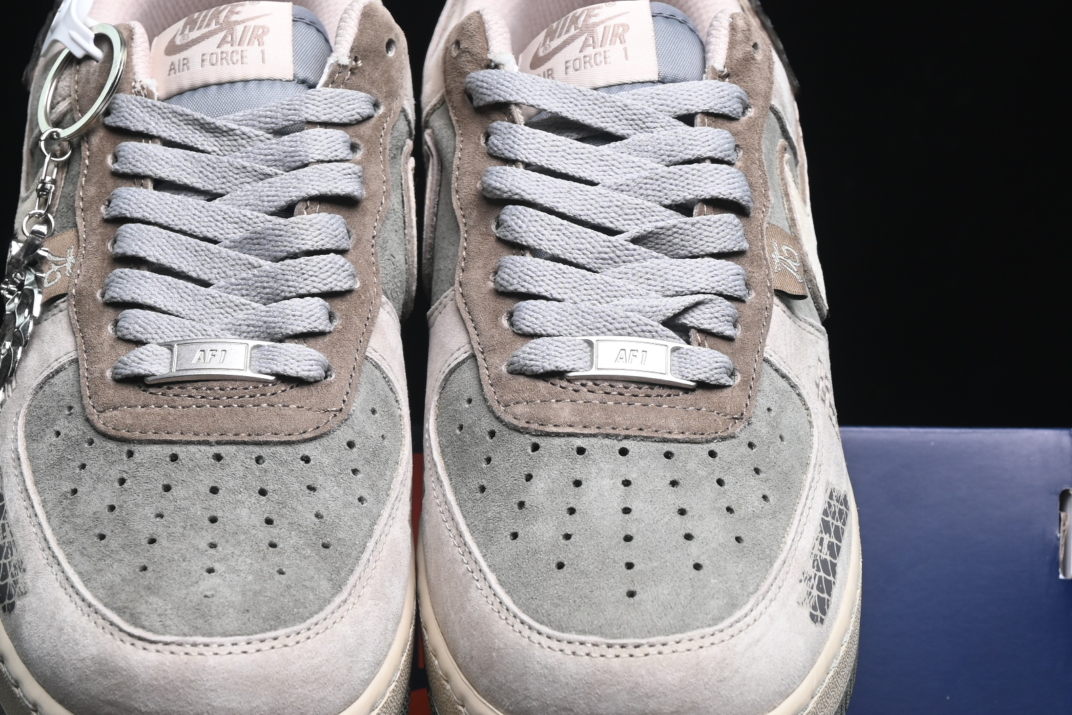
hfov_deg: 15.5
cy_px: 445
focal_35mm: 132
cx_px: 415
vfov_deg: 10.4
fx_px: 3931
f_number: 6.3
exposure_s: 1/50
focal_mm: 50
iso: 160
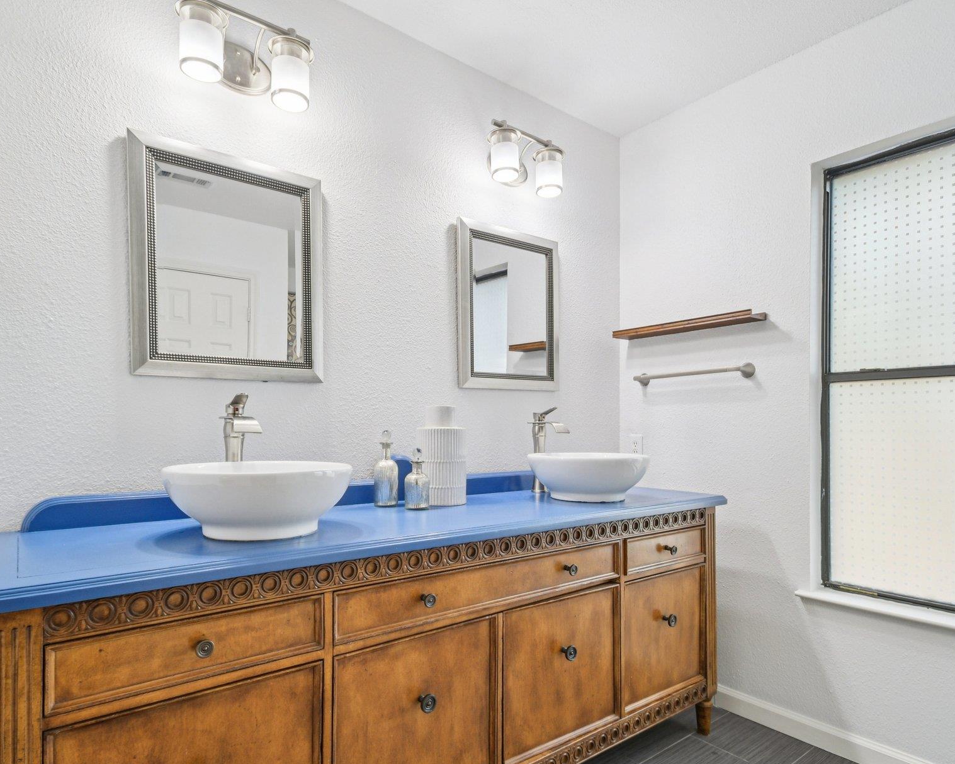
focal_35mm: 19
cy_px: 409
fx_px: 537
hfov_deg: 83.2
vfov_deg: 70.8
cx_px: 458
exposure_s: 1/10
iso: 400
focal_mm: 10
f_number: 8
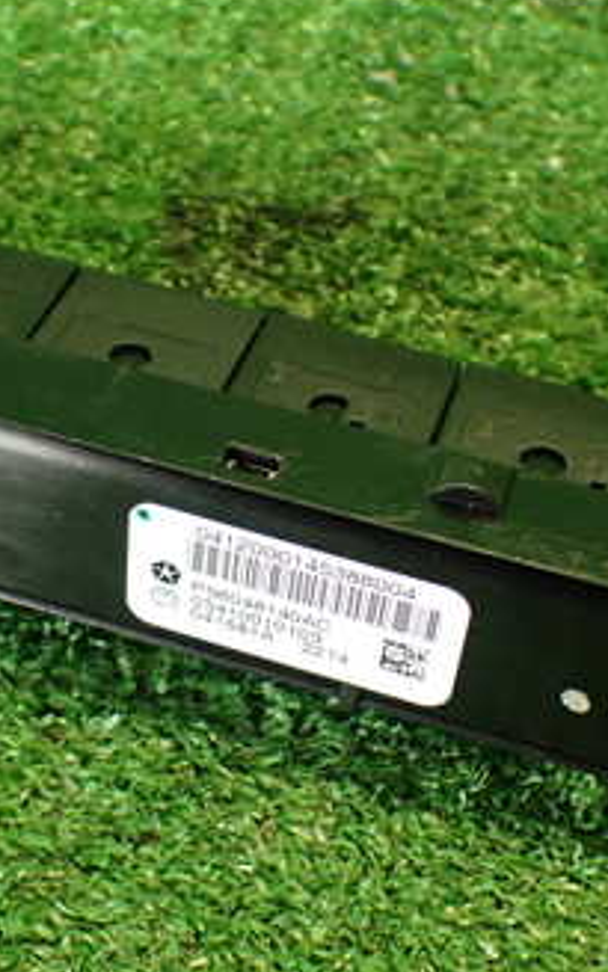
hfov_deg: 20.9
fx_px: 1644
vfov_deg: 33.0
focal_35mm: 62
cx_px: 196
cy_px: 507
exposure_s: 1/30
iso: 320
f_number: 2.4
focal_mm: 5.79
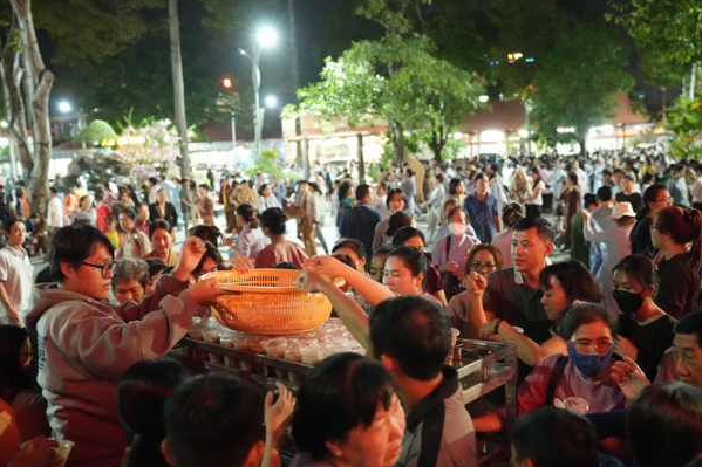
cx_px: 357
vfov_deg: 35.0
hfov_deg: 50.7
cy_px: 245
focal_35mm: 38
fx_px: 741
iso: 16000
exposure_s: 1/60
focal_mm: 35
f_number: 2.8
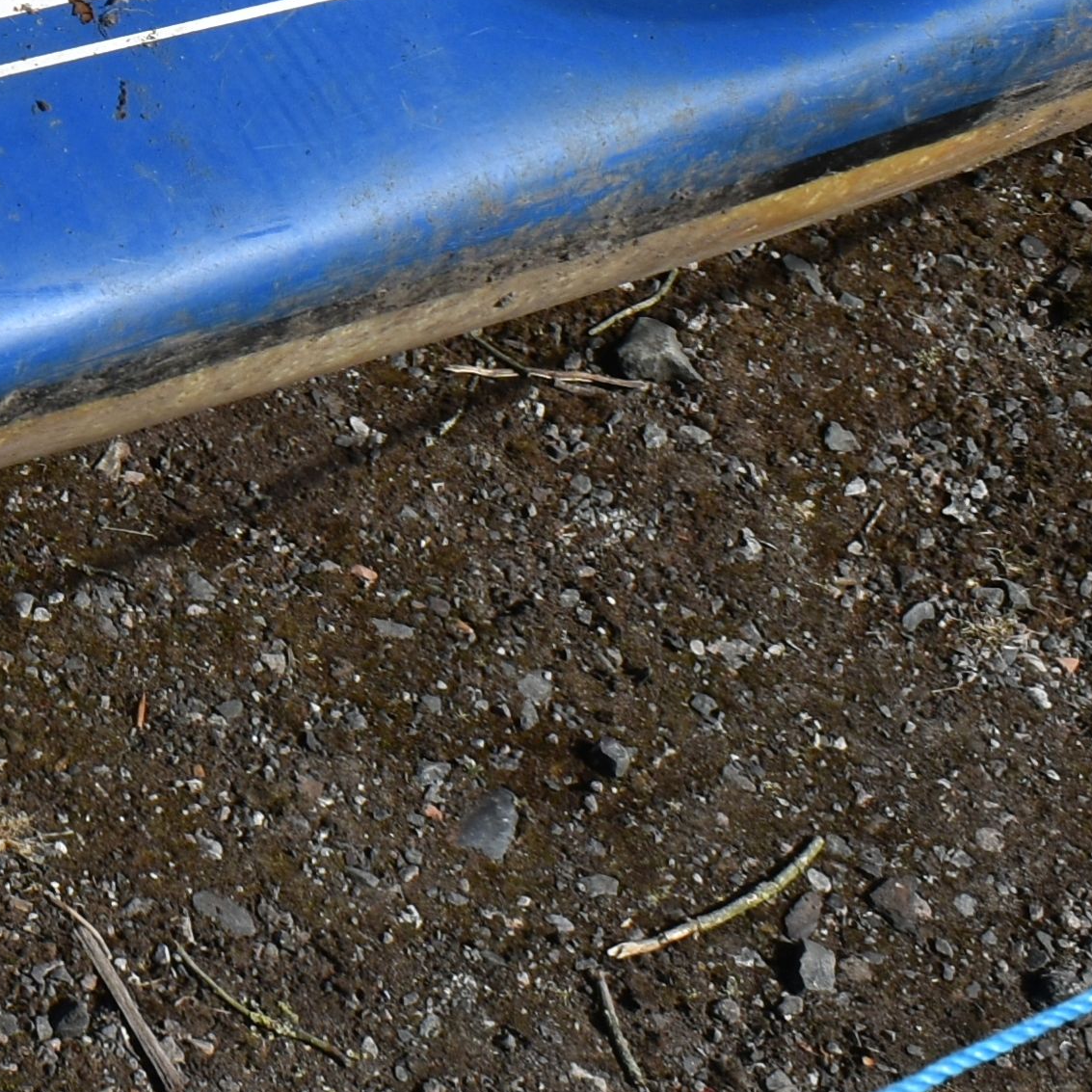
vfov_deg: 12.8
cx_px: -840
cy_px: 34
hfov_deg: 12.0
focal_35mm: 135
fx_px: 4818
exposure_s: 1/320
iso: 100
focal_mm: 20
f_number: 9
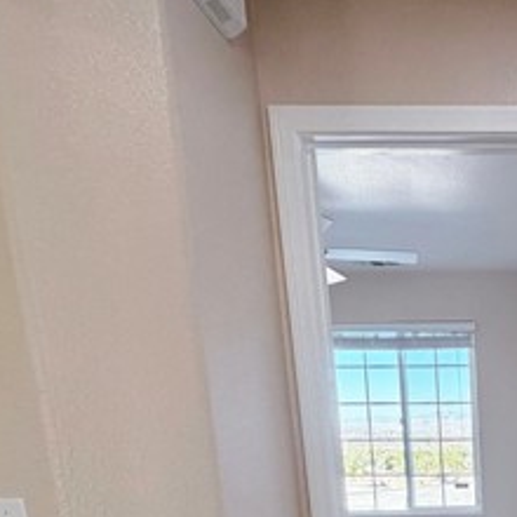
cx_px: 580
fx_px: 608
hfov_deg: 37.7
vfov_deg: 39.4
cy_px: 540
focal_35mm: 36
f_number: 2.2
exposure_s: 1/120
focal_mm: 2.22
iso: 160
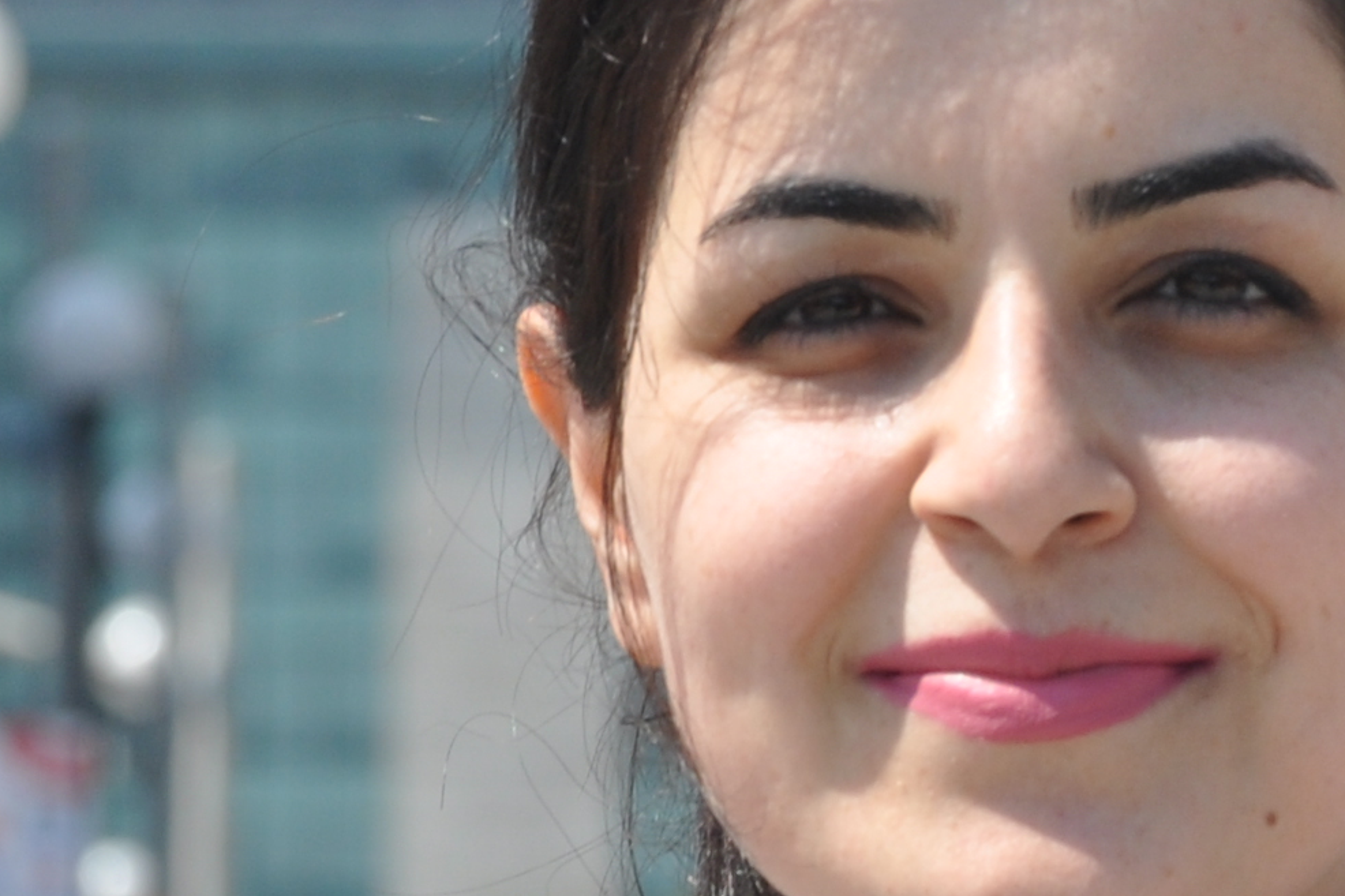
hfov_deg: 3.0
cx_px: -588
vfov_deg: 2.0
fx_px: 25555
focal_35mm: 684
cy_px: 837
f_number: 9
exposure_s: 1/320
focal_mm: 105
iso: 200
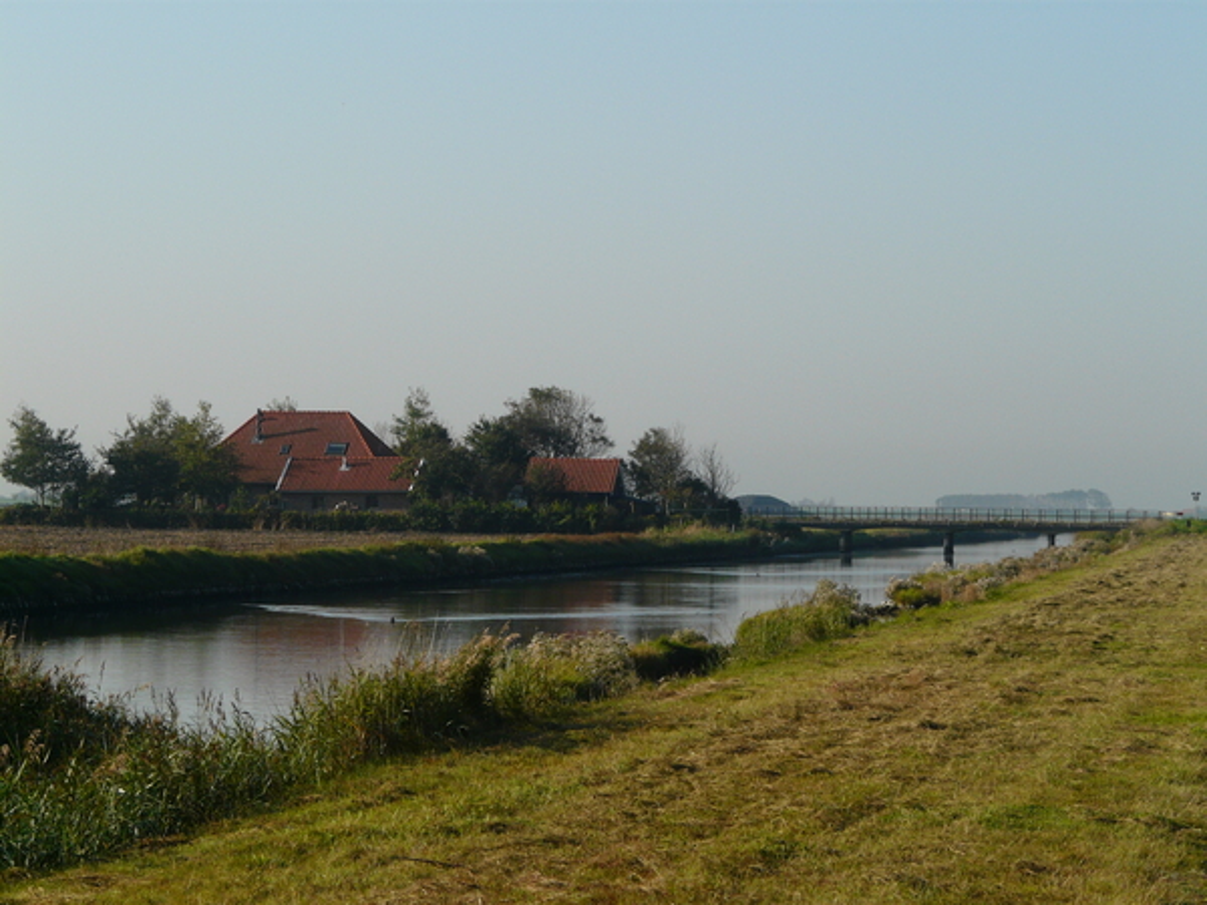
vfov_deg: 11.0
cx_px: 604
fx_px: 4707
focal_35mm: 135
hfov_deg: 14.6
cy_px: 452
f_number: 5.6
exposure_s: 1/500
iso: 100
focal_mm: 22.1
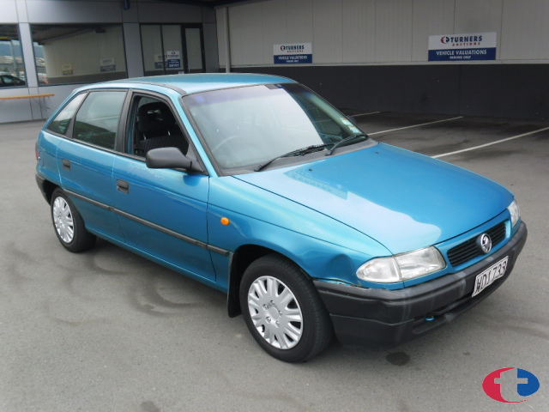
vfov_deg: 38.7
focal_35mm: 37
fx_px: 587
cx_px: 274
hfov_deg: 50.1
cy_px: 206
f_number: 4
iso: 80
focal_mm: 6.6
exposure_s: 1/112
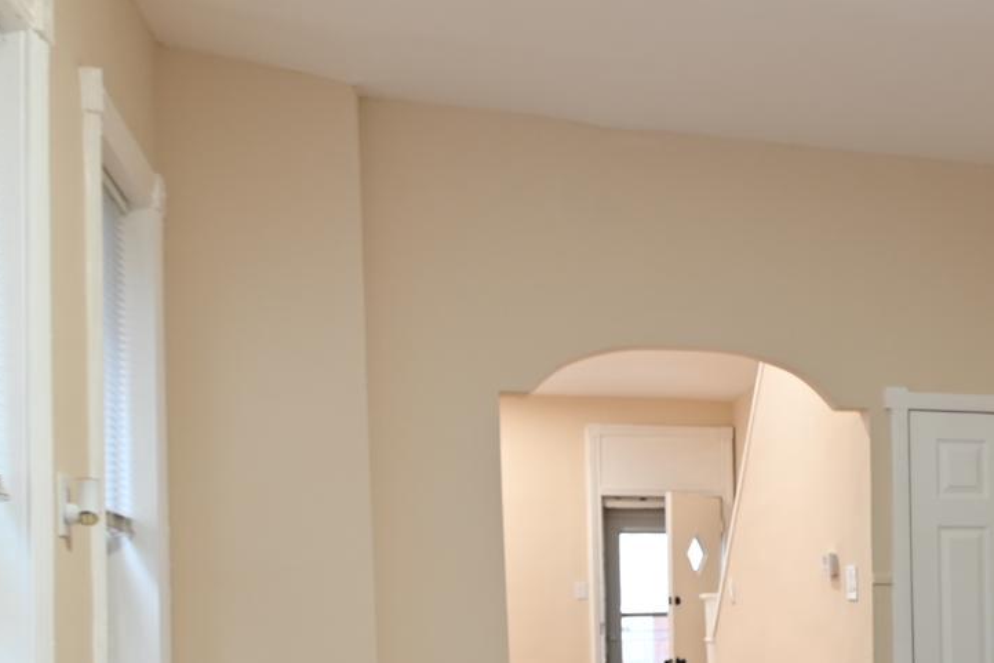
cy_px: 631
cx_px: 1162
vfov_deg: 24.2
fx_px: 1491
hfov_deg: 31.5
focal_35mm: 54
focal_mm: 19
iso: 200
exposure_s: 1/4
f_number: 8
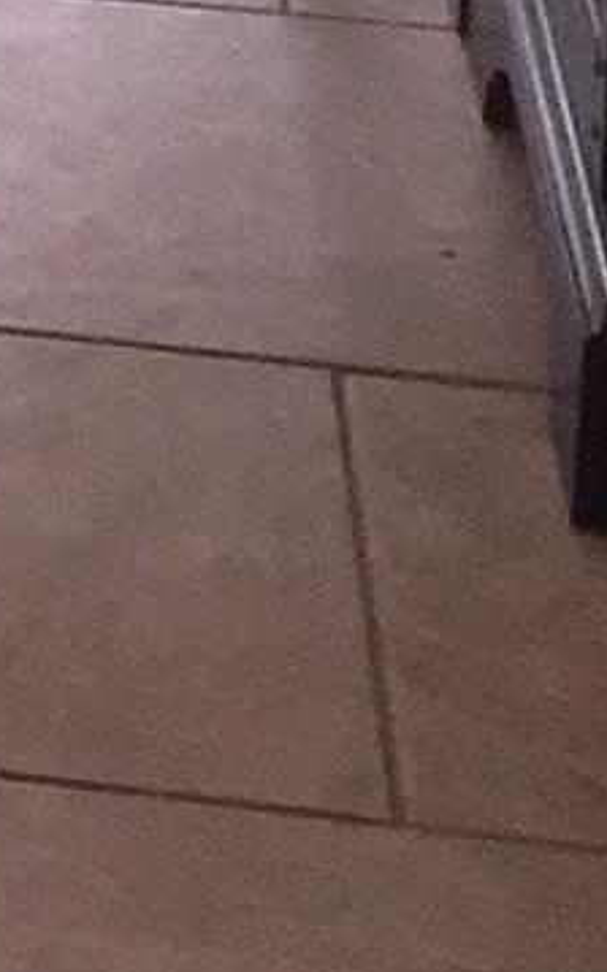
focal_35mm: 257
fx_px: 6811
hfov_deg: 4.4
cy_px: -1313
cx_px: -2477
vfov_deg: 7.6
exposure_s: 1/40
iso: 32
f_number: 2.2
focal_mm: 4.15
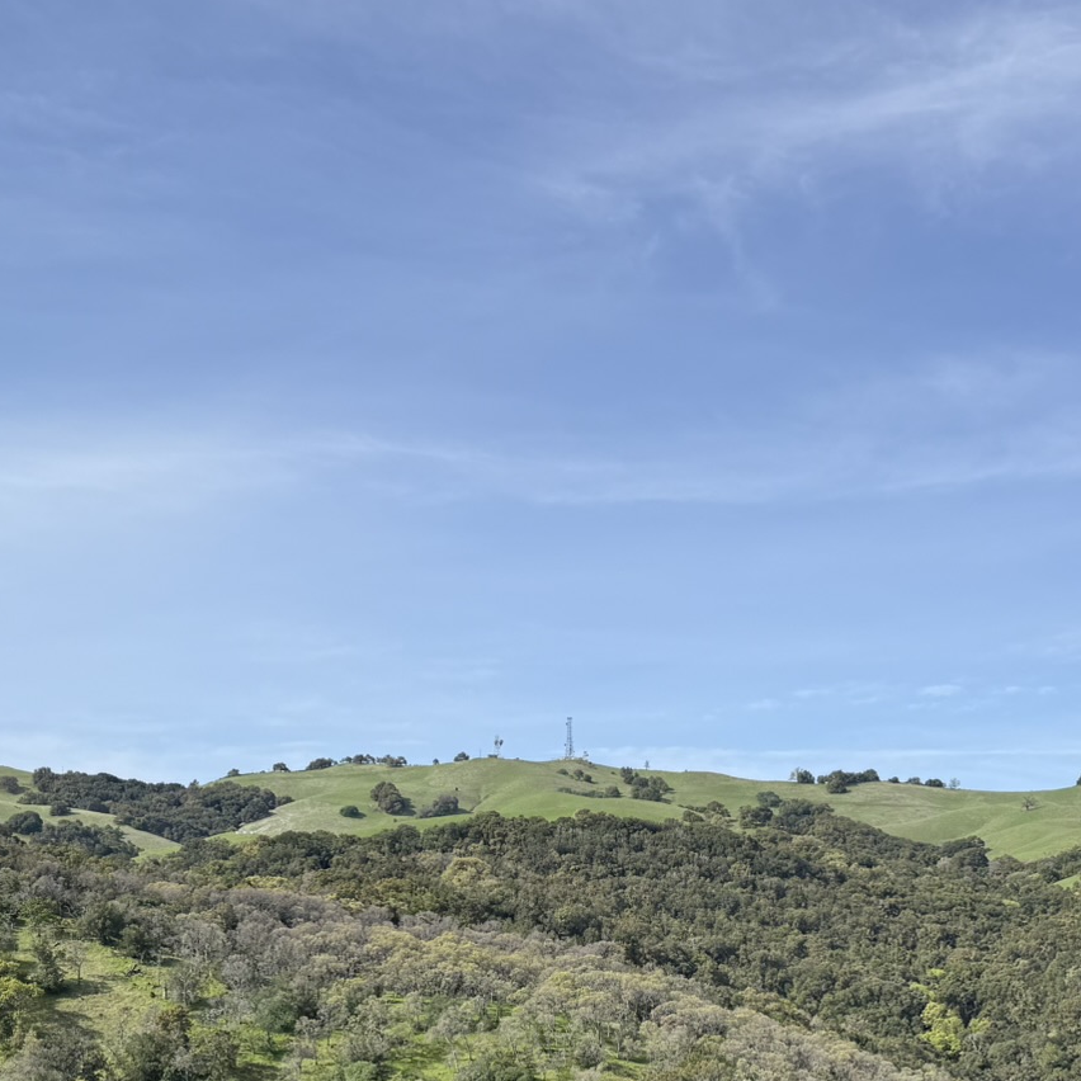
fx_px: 1802
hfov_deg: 33.3
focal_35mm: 51
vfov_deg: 32.3
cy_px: 898
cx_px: 615
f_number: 1.78
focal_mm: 6.76
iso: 80
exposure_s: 1/4975
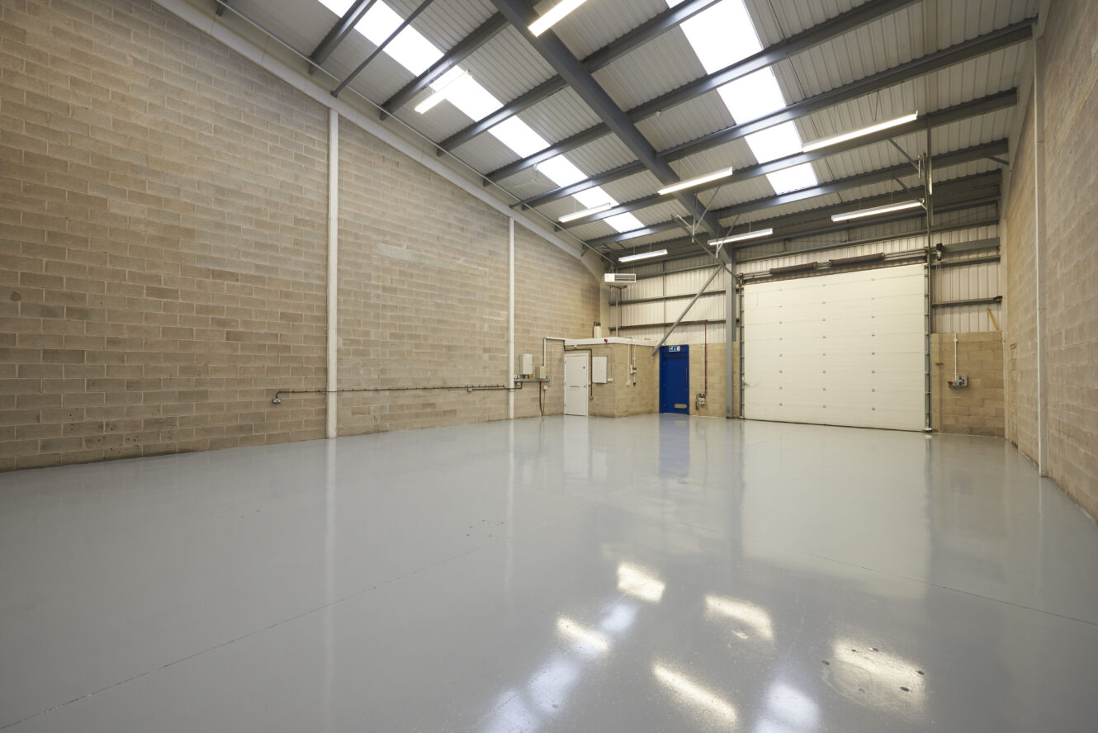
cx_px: 549
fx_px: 427
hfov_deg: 104.2
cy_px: 366
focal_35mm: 14
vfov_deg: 81.3
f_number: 5.6
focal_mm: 14
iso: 320
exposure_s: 1/20
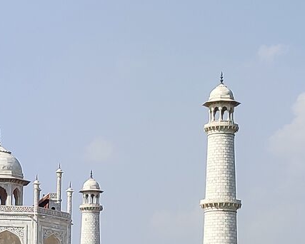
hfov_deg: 13.4
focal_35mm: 137
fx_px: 1237
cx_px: -133
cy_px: 264
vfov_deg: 11.1
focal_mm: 6.04
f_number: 1.9
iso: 50
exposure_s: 1/690
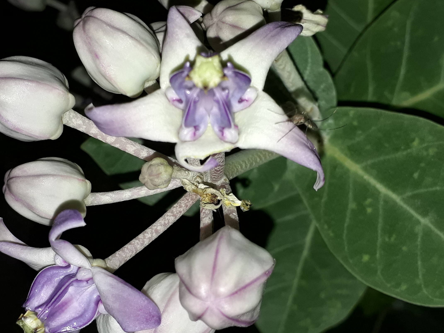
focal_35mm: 52
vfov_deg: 28.0
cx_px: 186
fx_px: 667
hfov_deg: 36.7
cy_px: 170
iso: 40
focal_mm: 3.6
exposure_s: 1/210
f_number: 1.9
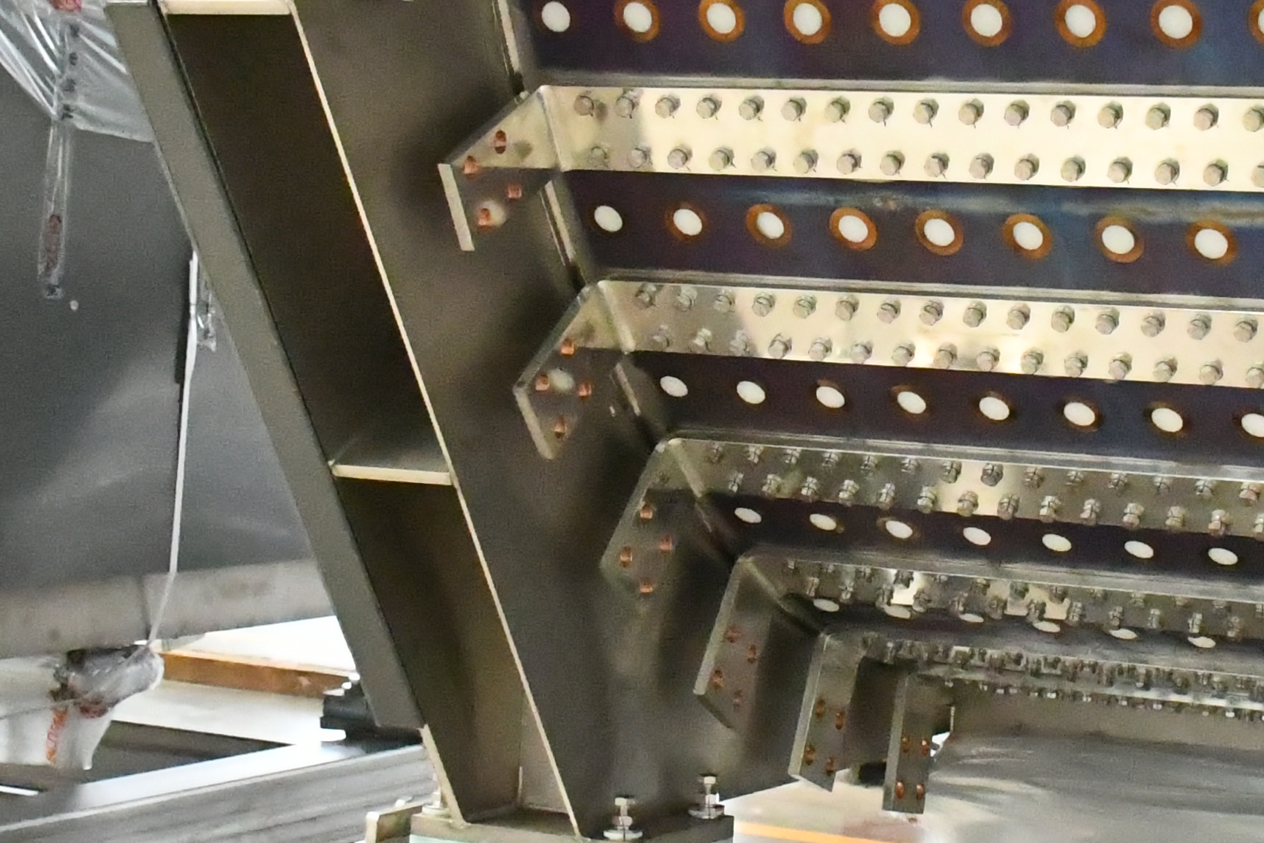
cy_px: 306
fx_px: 3125
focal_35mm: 89
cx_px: 993
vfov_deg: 15.3
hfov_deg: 22.6
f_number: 3.5
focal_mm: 18
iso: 16000
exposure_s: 1/2500
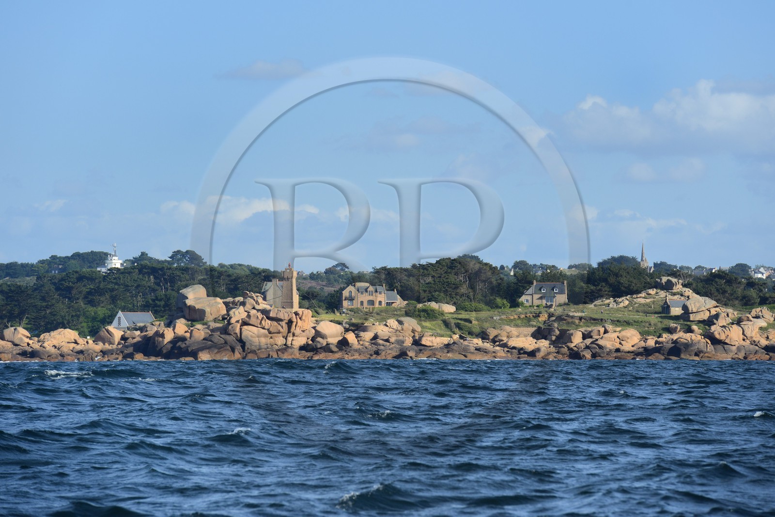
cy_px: 258
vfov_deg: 6.9
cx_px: 388
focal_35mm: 200
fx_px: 4304
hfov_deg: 10.3
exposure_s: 1/1250
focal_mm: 200
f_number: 8
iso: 400
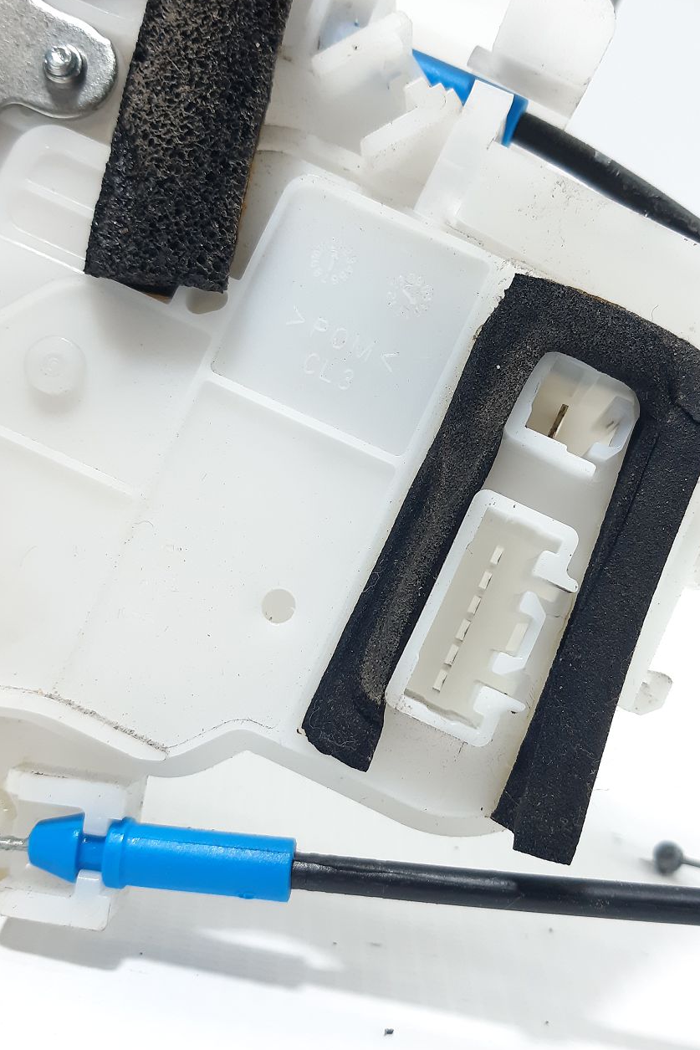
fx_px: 1108
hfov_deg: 35.0
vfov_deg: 50.7
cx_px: 388
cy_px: 522
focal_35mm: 38
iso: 100
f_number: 1.7
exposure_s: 1/50
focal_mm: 3.93
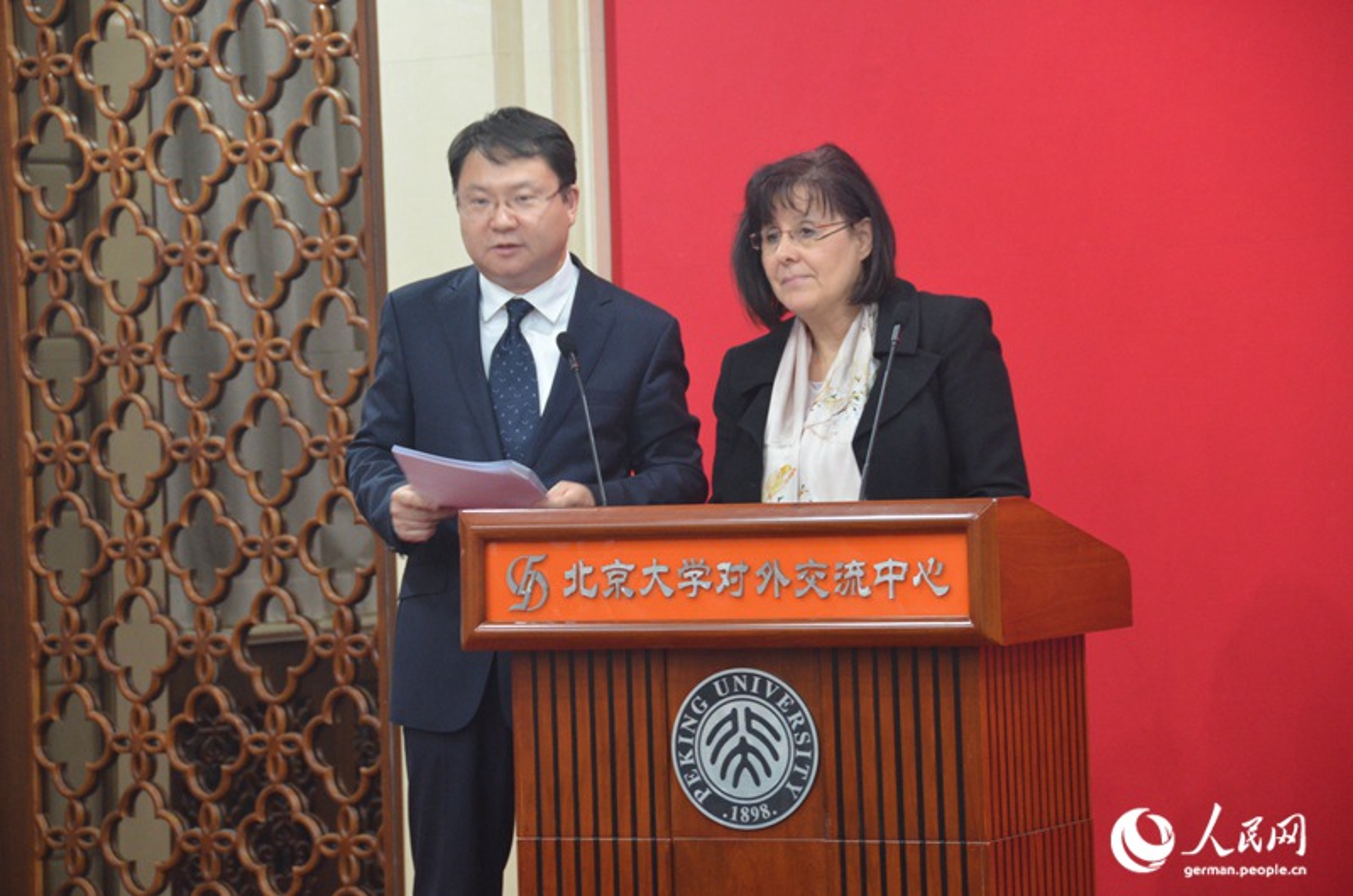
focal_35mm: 158
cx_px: 676
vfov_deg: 8.7
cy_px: 448
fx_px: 5908
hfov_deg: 13.1
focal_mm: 105
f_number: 5.3
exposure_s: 1/8
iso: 1600
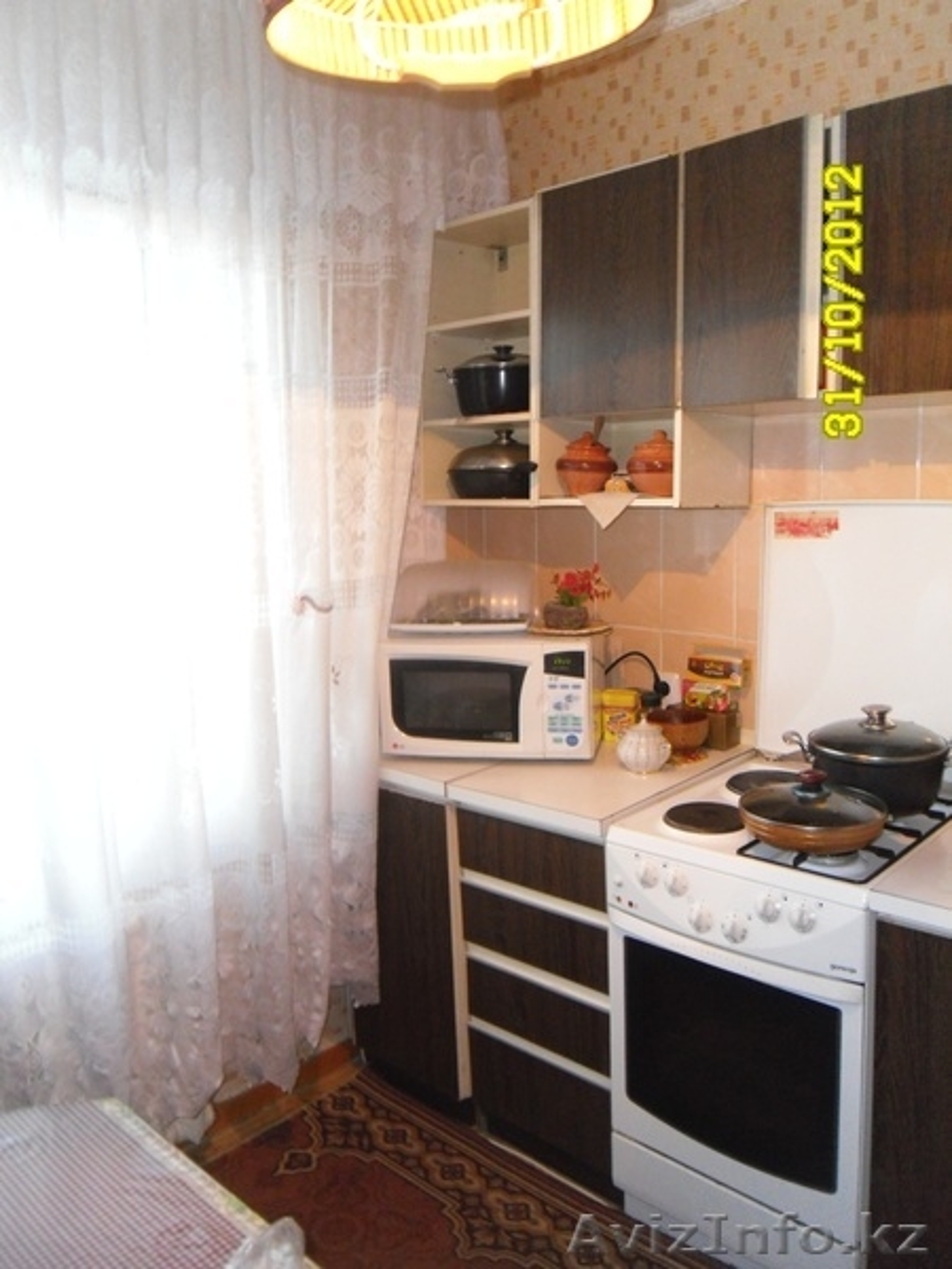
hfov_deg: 49.7
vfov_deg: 63.4
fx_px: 1027
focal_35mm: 28
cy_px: 634
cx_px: 476
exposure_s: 1/20
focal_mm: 5.1
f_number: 3.4
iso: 400
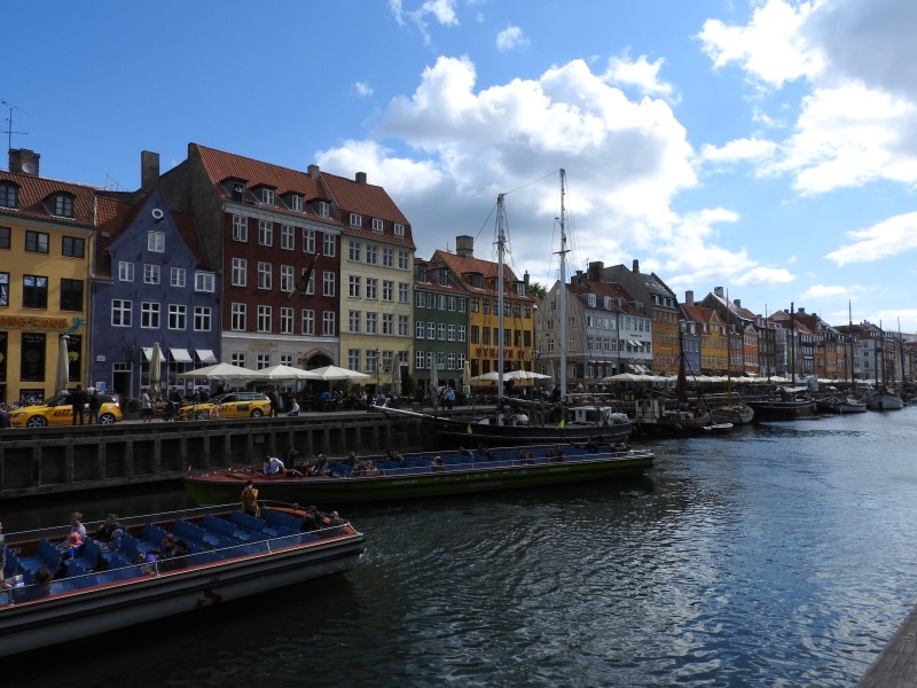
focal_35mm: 24
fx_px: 636
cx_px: 458
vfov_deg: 56.8
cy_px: 344
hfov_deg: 71.6
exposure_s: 1/1600
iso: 100
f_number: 3.8
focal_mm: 4.3
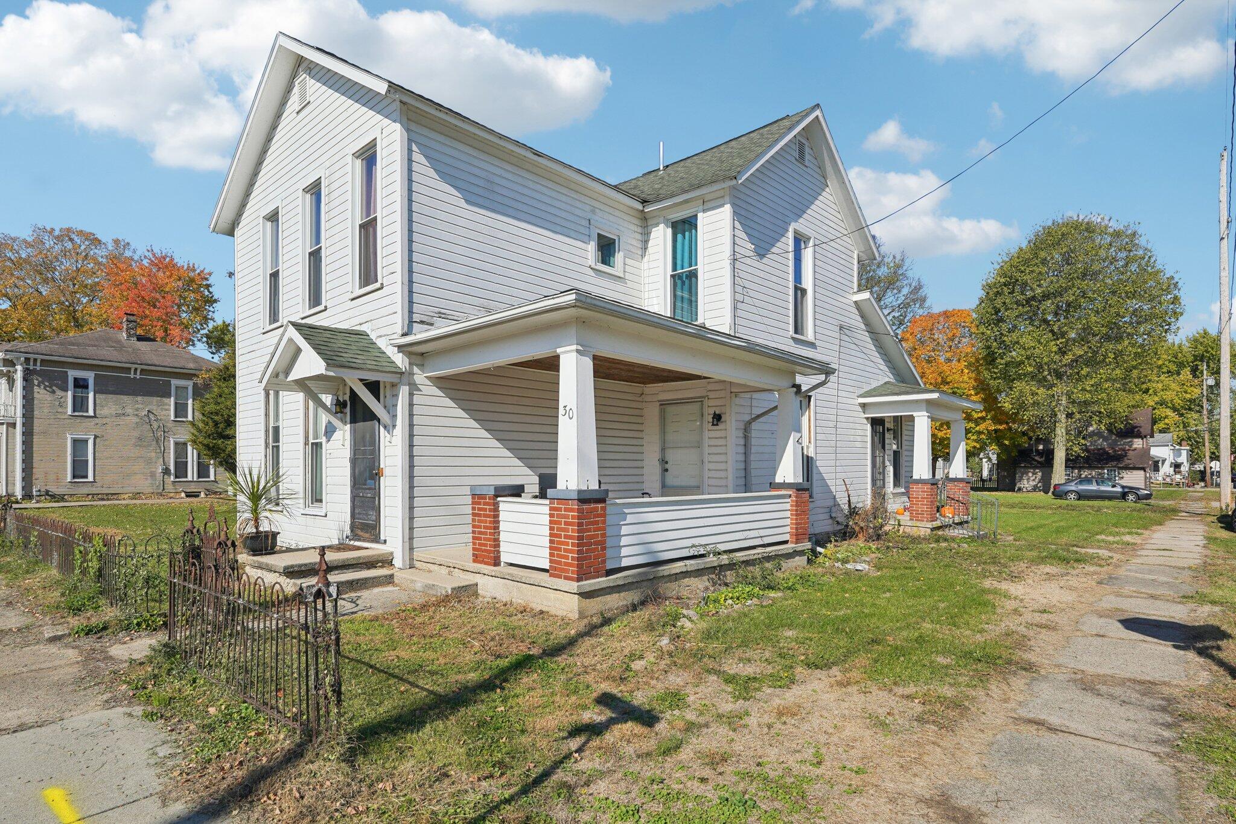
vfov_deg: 67.4
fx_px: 618
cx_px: 618
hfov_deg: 90.0
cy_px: 412
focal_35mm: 18
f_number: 8
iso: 100
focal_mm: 18
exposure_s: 1/640
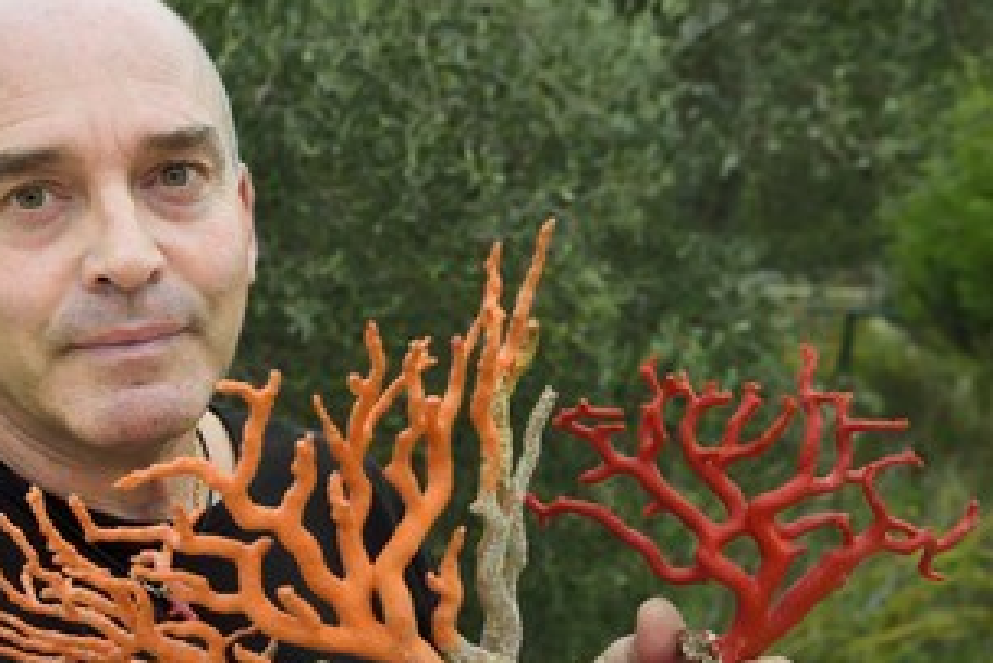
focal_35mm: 58
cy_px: 398
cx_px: 343
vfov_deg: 23.4
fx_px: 1601
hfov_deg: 34.2
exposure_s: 1/125
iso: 1600
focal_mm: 42
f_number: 8
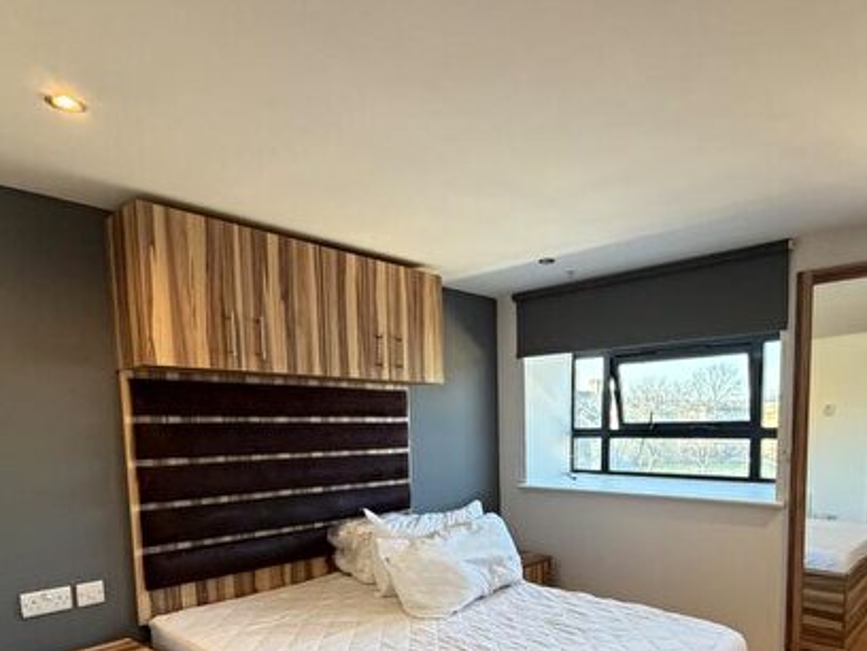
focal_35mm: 24
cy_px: 484
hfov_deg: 70.8
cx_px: 523
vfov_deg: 54.3
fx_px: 601
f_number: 2.2
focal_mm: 2.22
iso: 320
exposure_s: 1/83
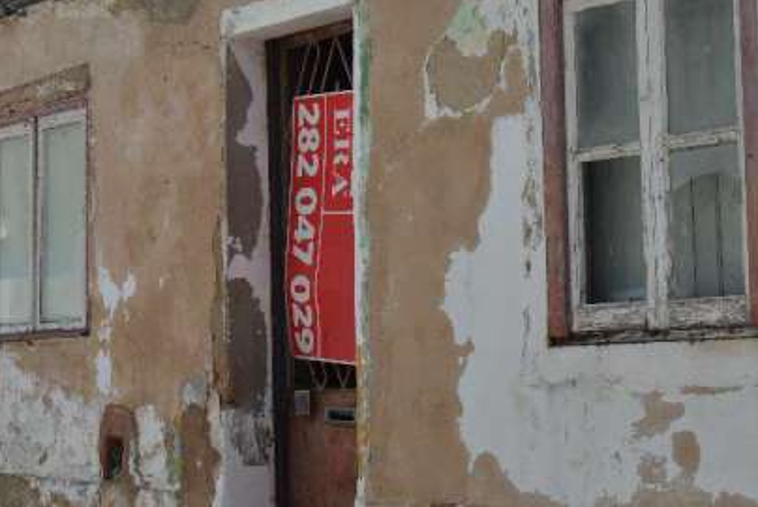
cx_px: 144
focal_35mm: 99
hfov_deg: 20.4
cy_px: 167
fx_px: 2086
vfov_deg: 13.8
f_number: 11
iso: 125
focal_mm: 50
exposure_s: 1/160
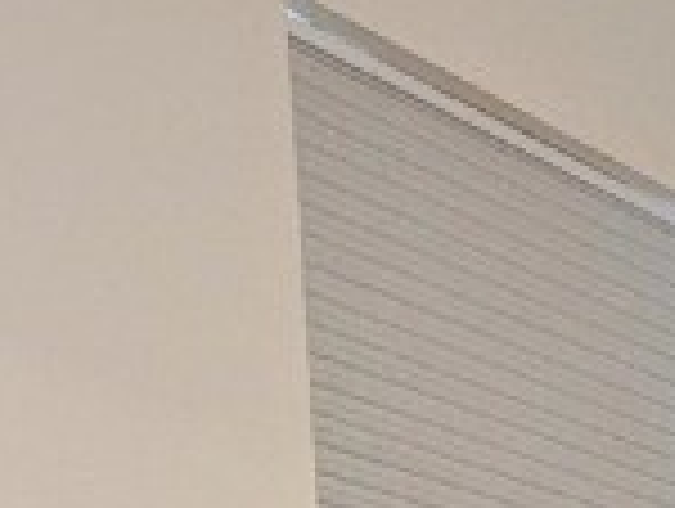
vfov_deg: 8.3
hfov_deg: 10.5
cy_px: 1389
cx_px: 1714
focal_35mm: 157
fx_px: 3066
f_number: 1.8
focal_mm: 5.4
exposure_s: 1/60
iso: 640
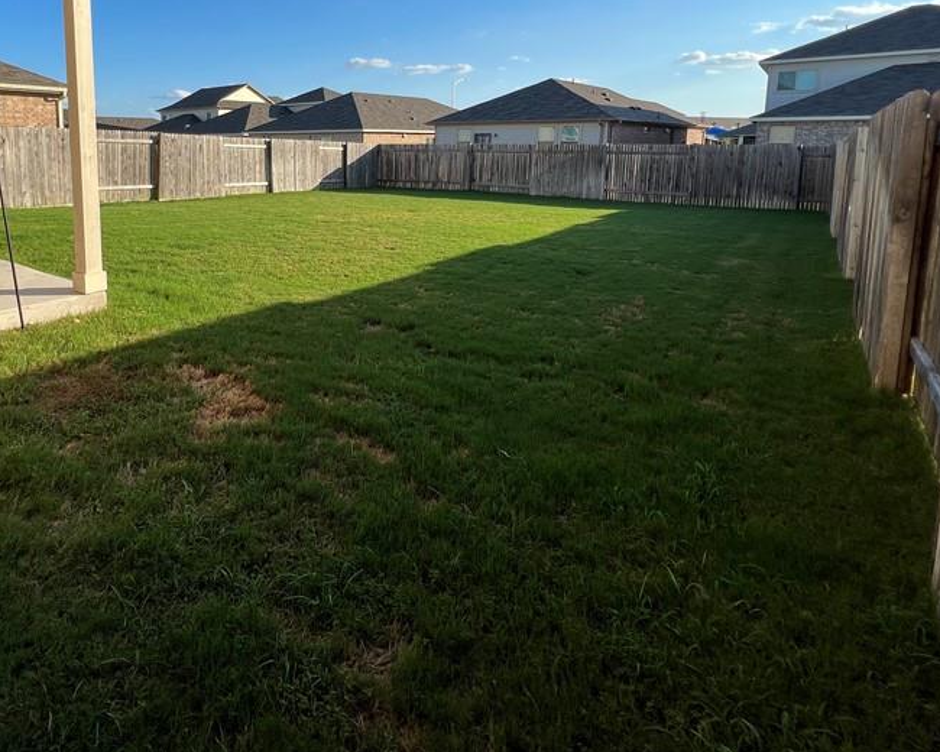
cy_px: 226
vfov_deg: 65.5
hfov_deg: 77.3
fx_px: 556
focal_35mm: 20
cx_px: 298
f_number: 1.8
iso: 32
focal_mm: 1.57
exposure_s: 1/1140
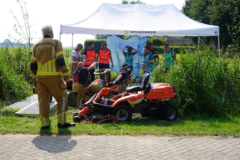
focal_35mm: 45
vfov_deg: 29.9
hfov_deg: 43.6
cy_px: 80
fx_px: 300
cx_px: 120
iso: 100
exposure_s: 1/400
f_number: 5
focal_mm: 45
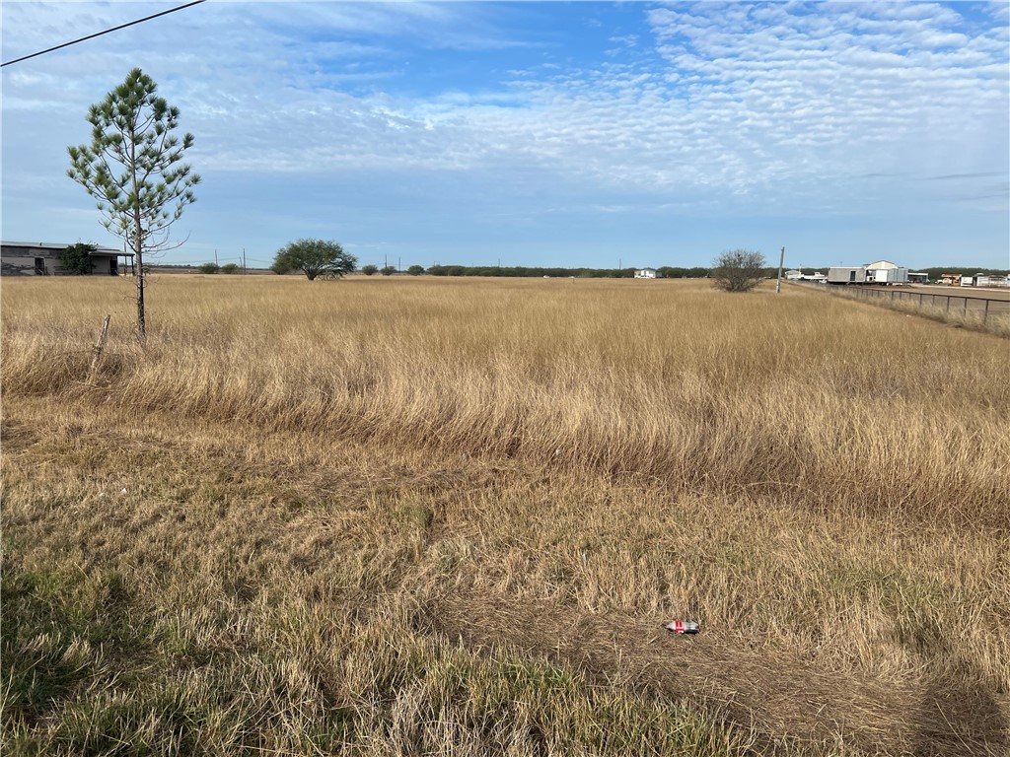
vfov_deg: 53.1
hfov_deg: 67.3
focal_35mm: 26
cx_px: 505
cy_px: 378
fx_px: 759
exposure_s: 1/2994
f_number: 1.5
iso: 50
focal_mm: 5.7
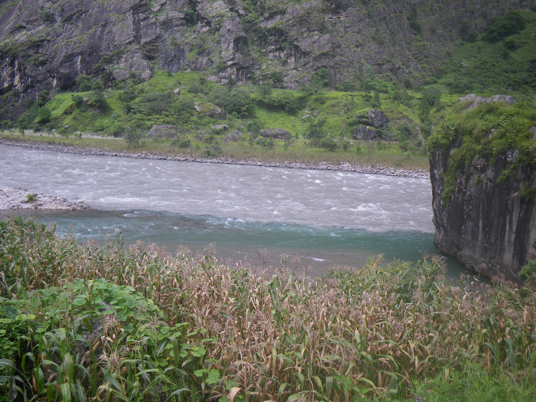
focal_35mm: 28
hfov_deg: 63.4
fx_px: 434
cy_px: 201
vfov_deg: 49.7
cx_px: 268
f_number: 3.5
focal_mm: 5
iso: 50
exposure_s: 1/200
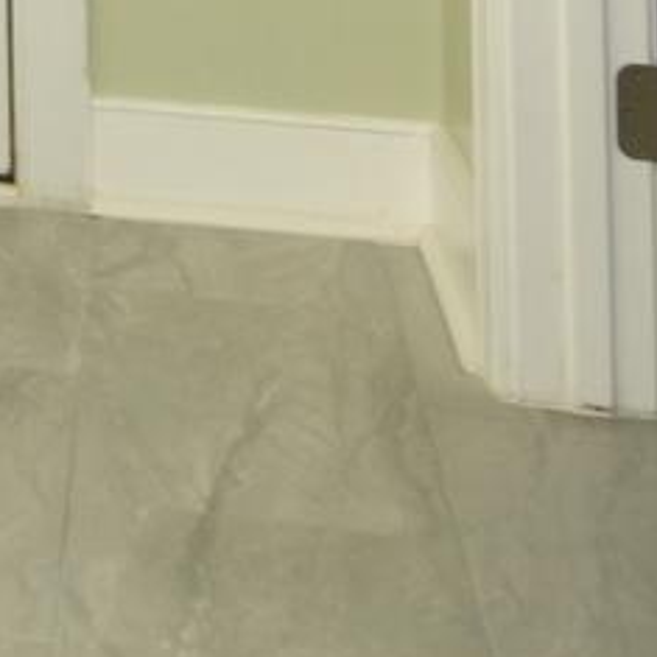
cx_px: -814
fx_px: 2384
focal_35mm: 111
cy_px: -533
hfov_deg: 12.8
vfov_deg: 13.9
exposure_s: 1/100
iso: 125
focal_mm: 10
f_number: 5.6
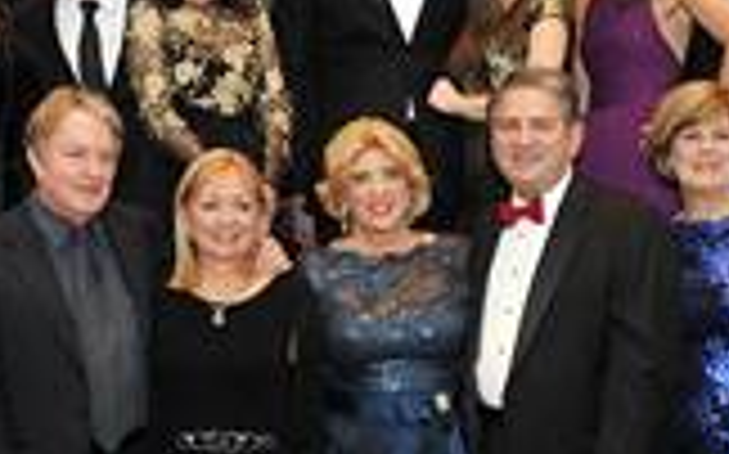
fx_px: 1648
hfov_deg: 24.9
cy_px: 351
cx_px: 284
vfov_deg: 15.6
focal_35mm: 83
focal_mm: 24
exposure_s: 1/125
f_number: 5.6
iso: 1600
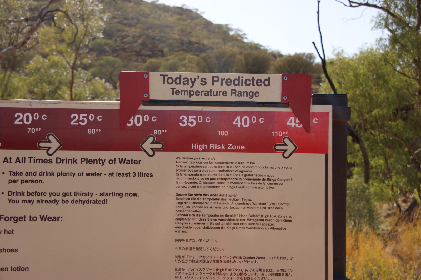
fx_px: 613
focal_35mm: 52
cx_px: 210
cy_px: 140
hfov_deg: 37.9
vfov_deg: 25.7
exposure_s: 1/200
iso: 100
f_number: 8
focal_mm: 35
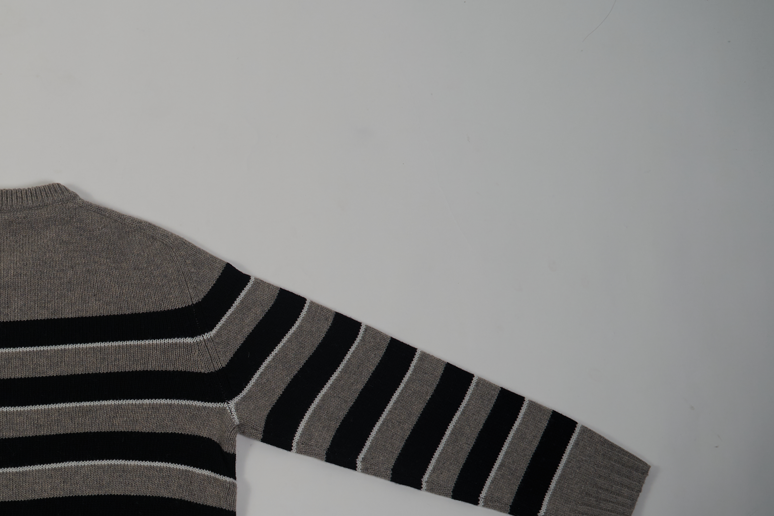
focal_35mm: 55
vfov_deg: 24.1
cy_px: 439
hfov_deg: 33.8
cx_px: 42
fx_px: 1182
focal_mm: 28
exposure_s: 1/160
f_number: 4
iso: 200
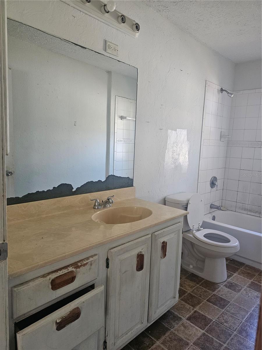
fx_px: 232
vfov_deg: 73.9
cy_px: 175
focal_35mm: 23
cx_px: 131
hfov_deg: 58.9
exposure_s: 1/120
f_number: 1.7
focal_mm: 6.3
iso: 320
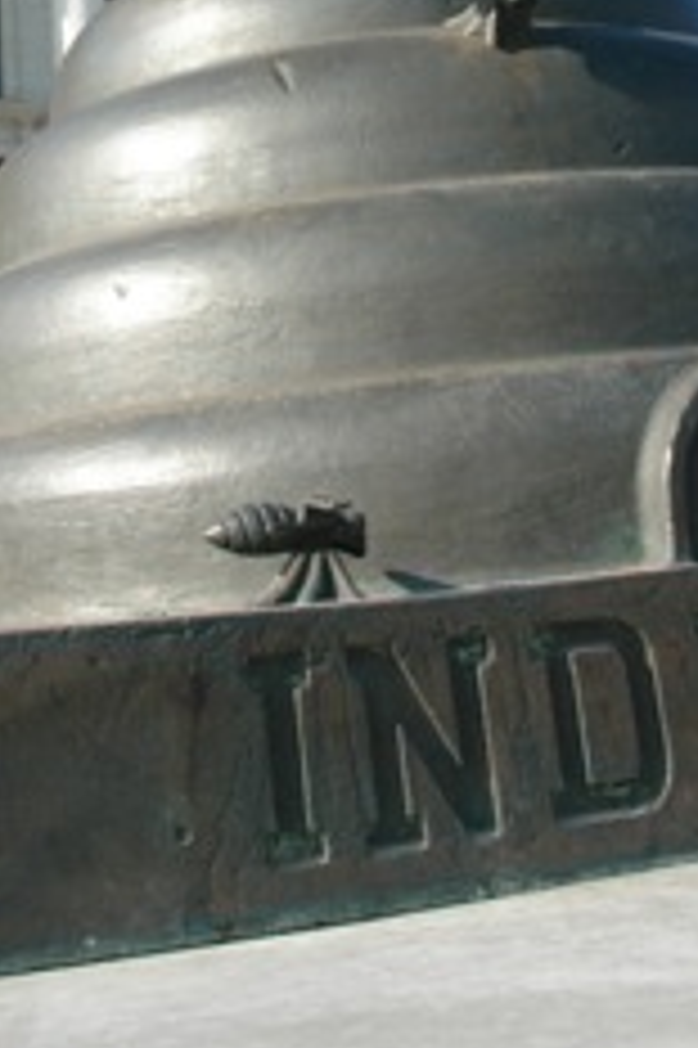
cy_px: -58
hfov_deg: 23.3
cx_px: 239
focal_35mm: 58
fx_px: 1689
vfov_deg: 31.3
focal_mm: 18
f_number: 11
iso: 200
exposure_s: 1/160
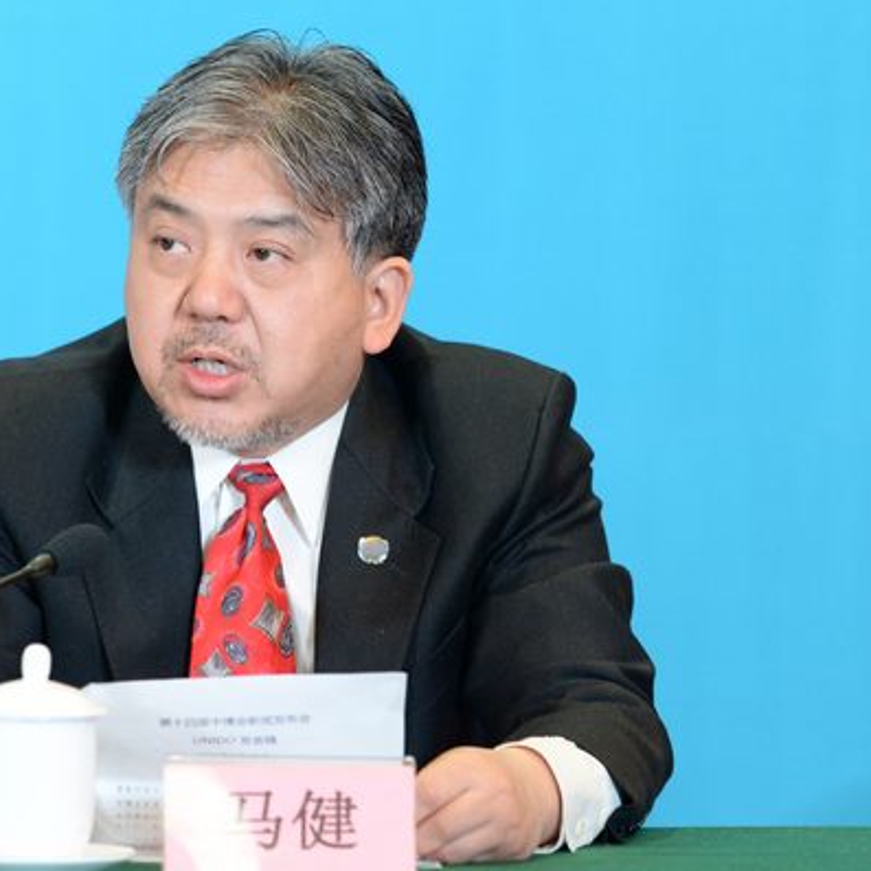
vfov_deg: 10.5
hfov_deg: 10.5
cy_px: 434
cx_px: 252
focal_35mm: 167
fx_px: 4754
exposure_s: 1/100
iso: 3200
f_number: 4
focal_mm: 130
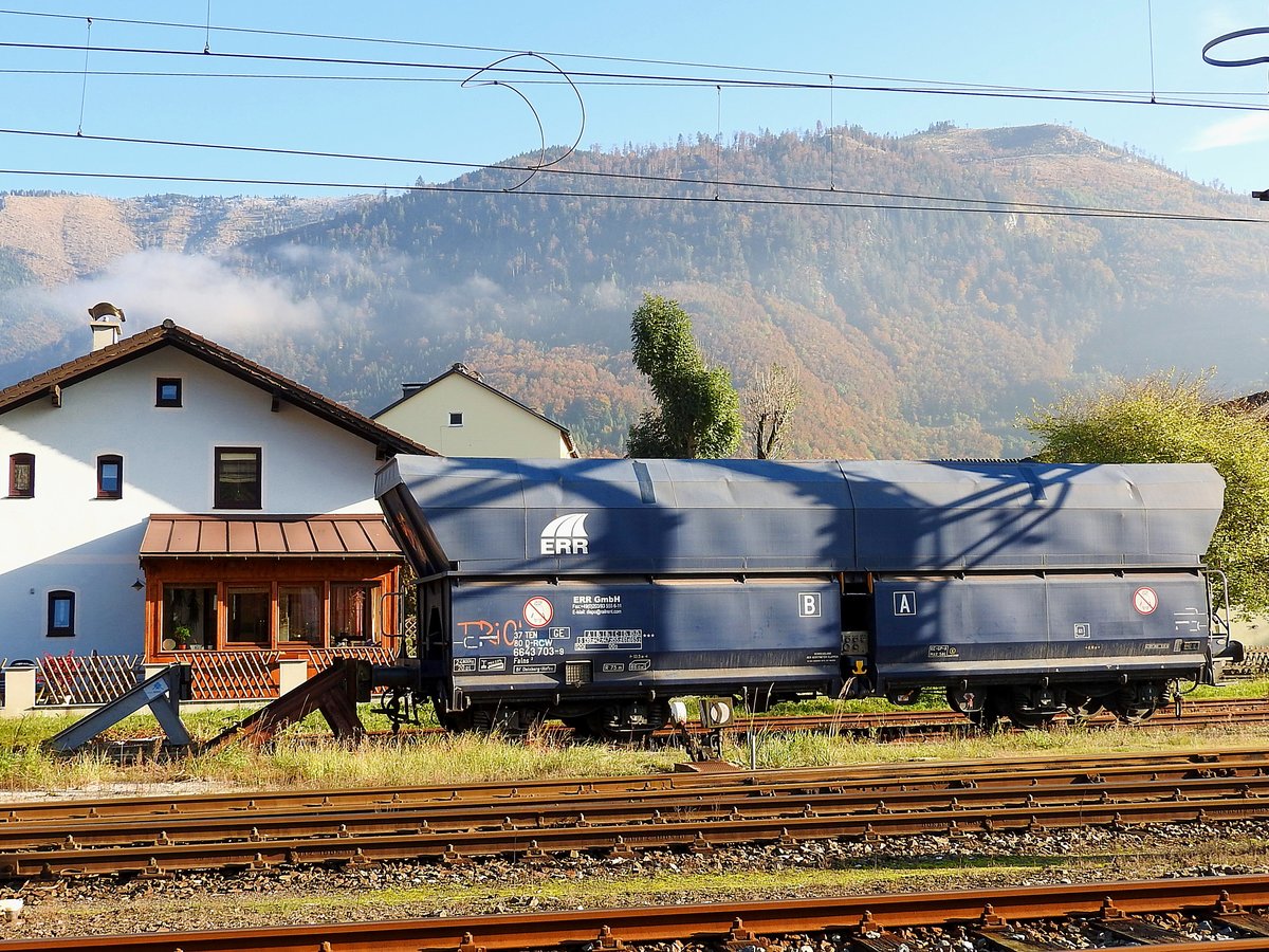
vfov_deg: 36.0
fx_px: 1466
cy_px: 476
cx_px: 634
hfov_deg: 46.8
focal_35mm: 40
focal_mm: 7.2
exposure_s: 1/320
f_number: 3.8
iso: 100
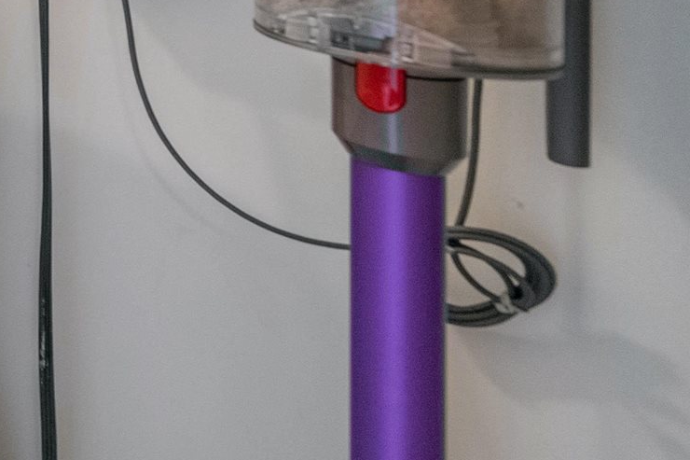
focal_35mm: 54
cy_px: -265
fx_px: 1035
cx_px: -727
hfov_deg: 18.8
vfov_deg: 20.6
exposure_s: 1/30
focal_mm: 13
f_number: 6.3
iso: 800
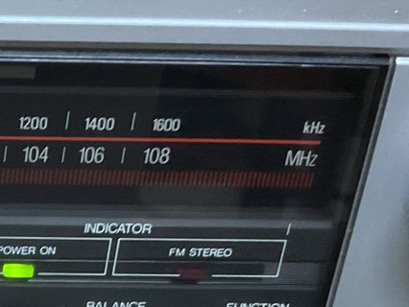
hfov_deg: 17.2
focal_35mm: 103
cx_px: -202
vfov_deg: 14.1
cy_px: 325
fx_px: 1218
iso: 250
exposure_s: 1/60
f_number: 1.8
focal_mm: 3
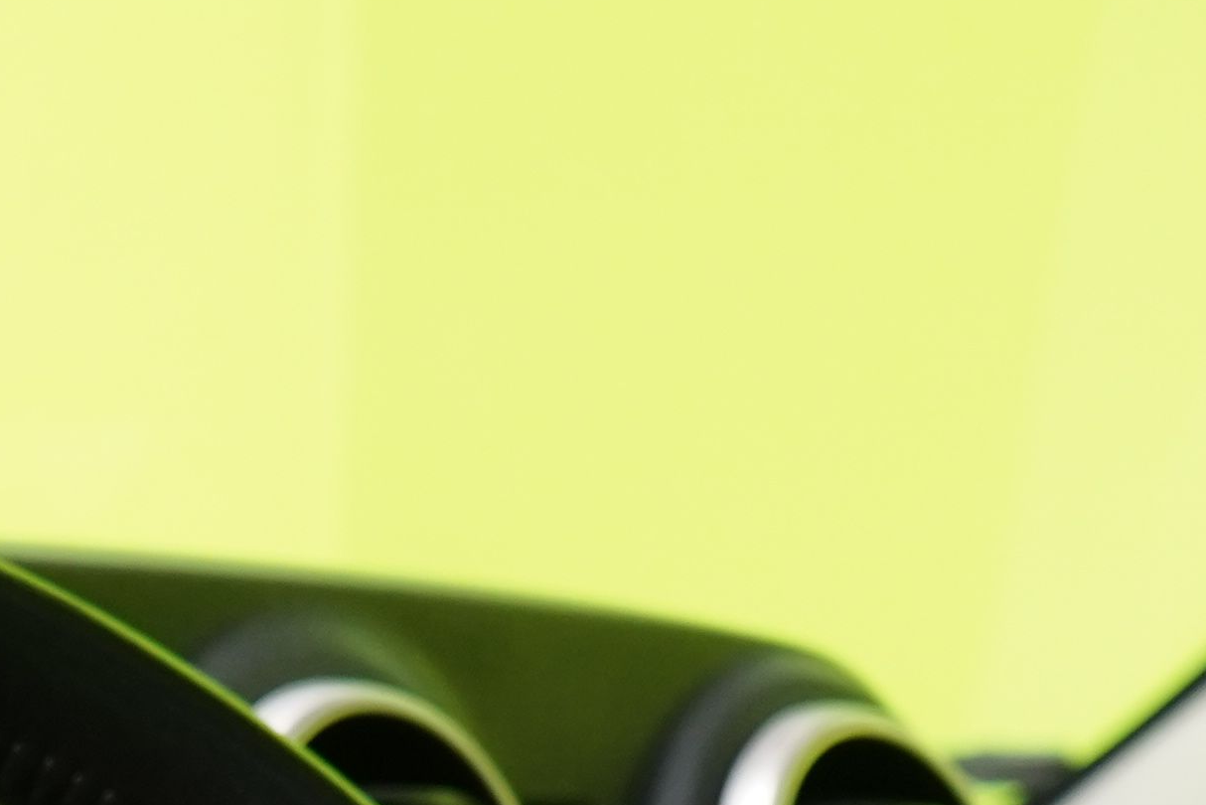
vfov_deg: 7.7
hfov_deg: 11.9
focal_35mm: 168
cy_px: 1830
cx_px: -288
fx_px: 5629
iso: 1250
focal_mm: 34
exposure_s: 1/20
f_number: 5.6
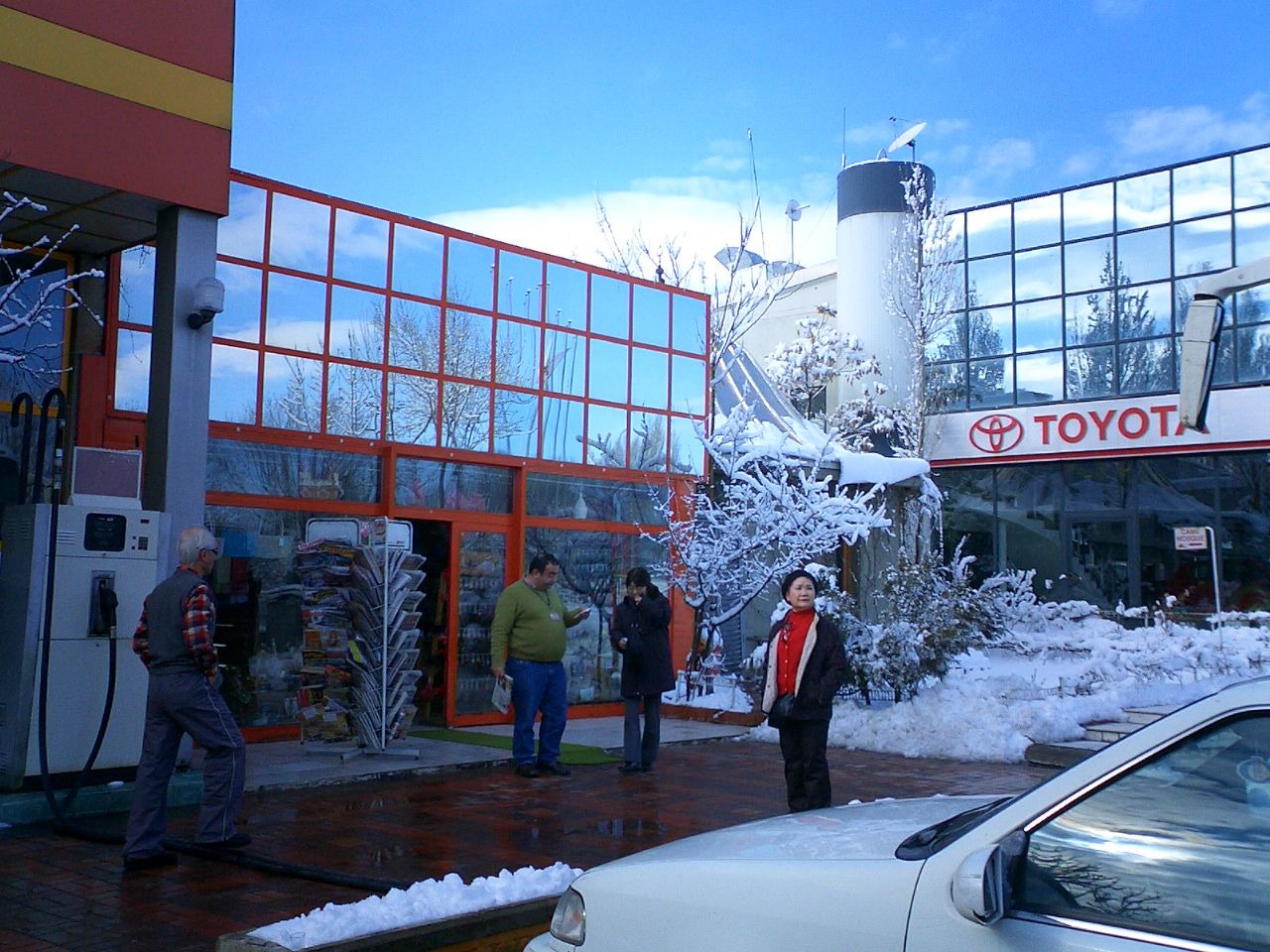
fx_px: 1357
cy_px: 476
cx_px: 635
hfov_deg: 50.1
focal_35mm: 37
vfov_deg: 38.7
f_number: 3.5
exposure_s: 1/1000
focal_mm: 5.6
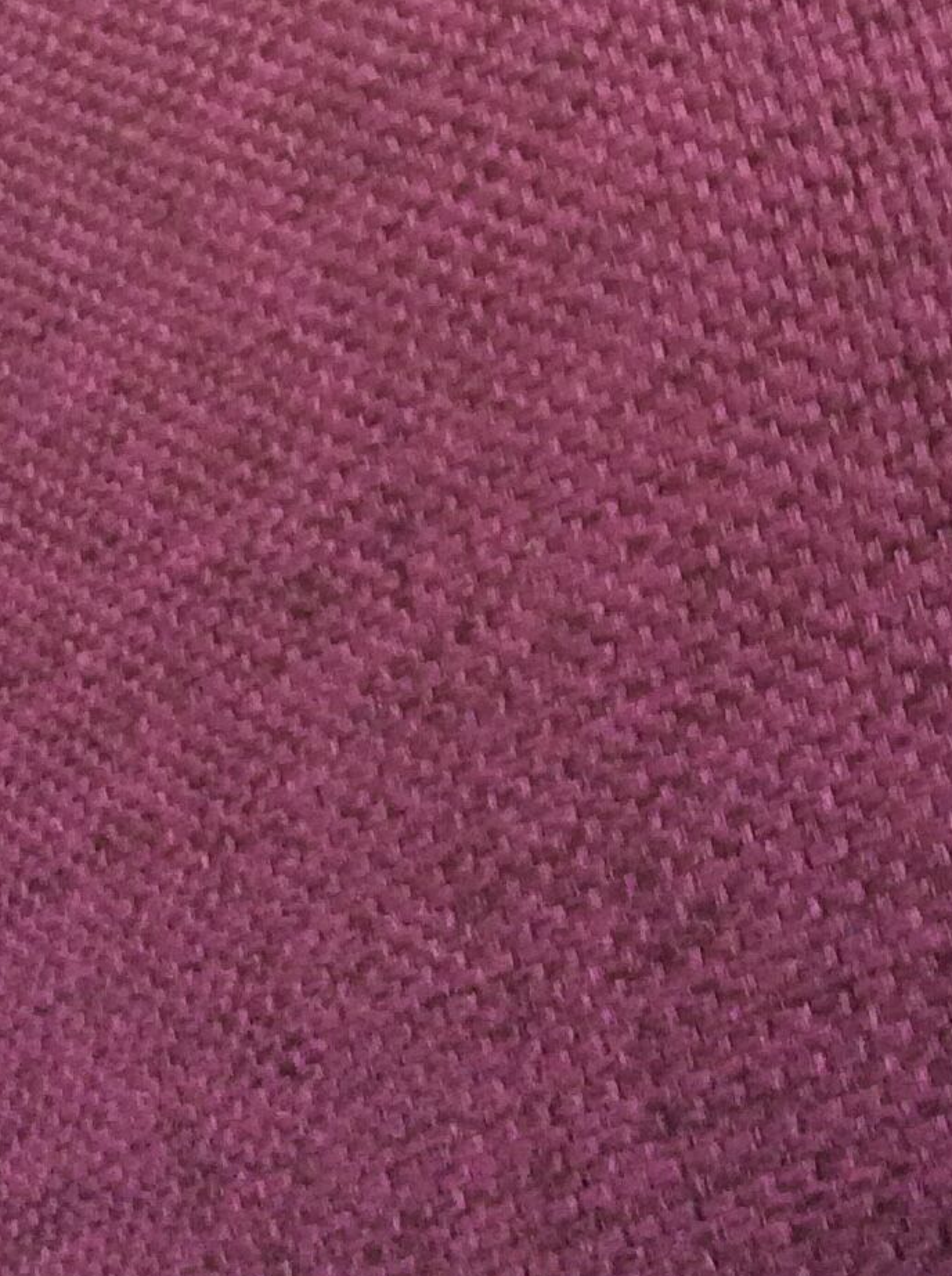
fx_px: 3311
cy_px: -33
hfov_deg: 16.3
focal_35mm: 90
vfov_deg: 21.0
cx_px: 671
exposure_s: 1/25
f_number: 2.4
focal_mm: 3.3
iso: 100
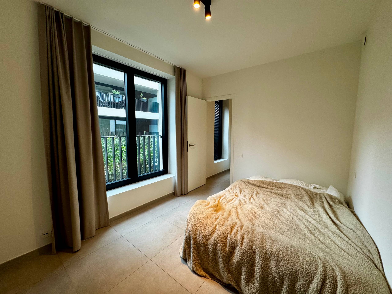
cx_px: 196
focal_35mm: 14
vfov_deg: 85.7
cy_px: 147
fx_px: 159
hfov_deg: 102.1
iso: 250
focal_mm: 2.22
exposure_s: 1/99
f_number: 2.2
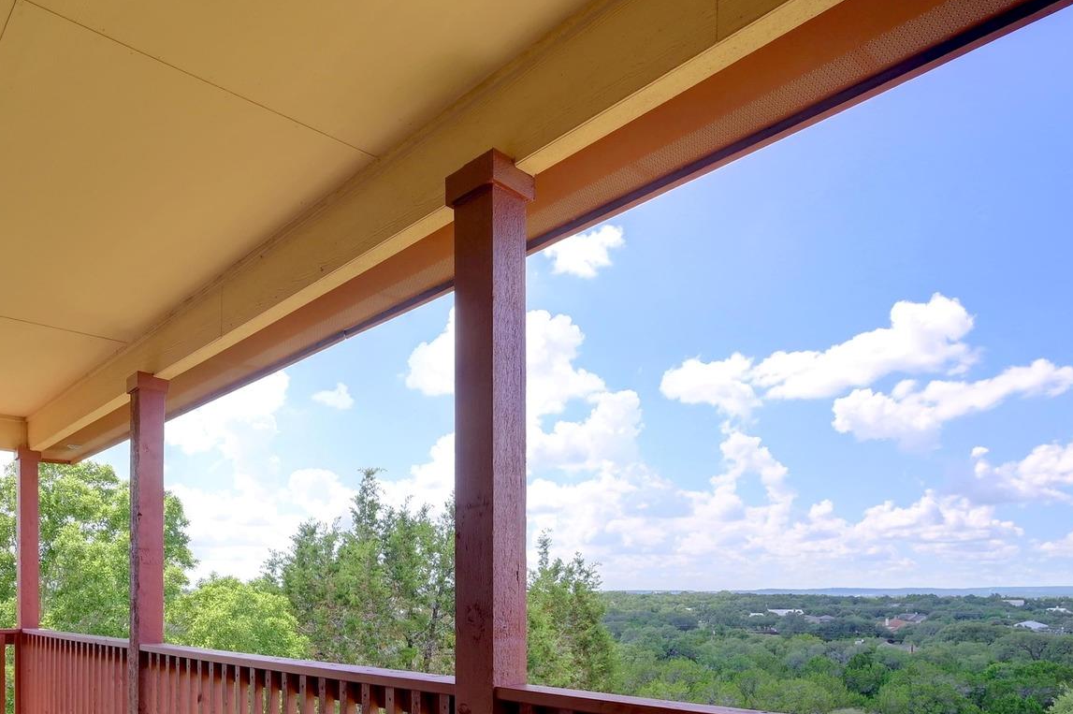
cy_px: 603
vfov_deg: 47.5
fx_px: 745
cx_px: 352
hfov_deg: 69.4
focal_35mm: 25
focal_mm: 14
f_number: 11
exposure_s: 1/60
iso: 400
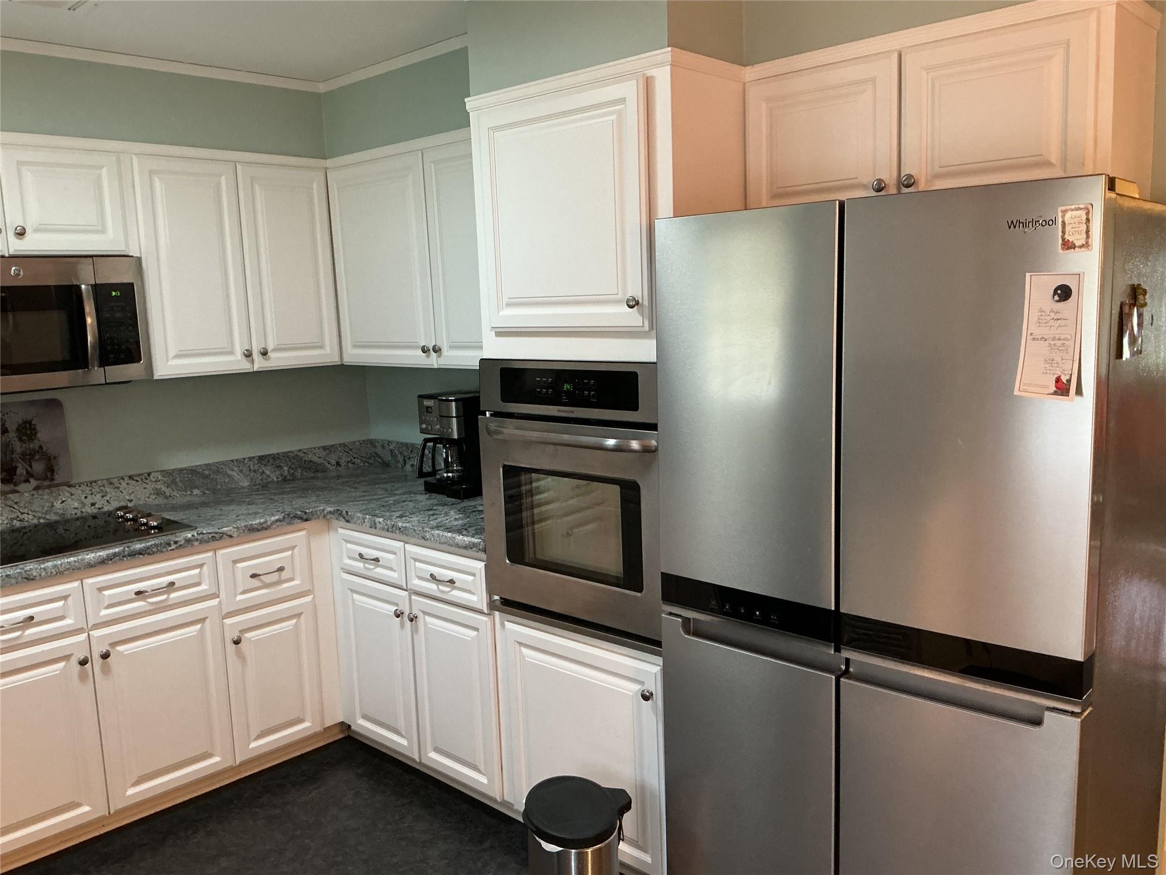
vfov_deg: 48.2
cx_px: 583
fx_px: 977
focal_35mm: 29
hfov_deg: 61.7
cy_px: 438
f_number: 1.8
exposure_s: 1/40
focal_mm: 3
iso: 200
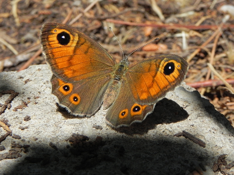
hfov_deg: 20.7
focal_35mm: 95
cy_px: 88
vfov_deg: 15.6
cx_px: 117
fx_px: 642
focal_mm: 16.9
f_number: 7.1
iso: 160
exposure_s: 1/454
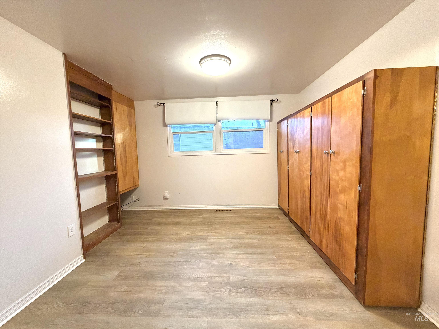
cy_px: 164
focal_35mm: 14
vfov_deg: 85.7
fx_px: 178
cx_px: 220
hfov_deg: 102.1
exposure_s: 1/60
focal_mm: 2.22
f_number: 2.2
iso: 400
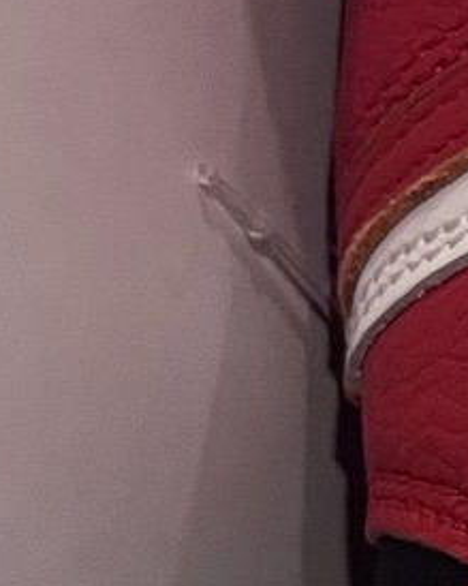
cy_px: 518
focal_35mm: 190
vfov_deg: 10.1
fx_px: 3291
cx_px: 1925
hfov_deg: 6.4
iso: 160
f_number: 1.6
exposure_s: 1/60
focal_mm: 5.1
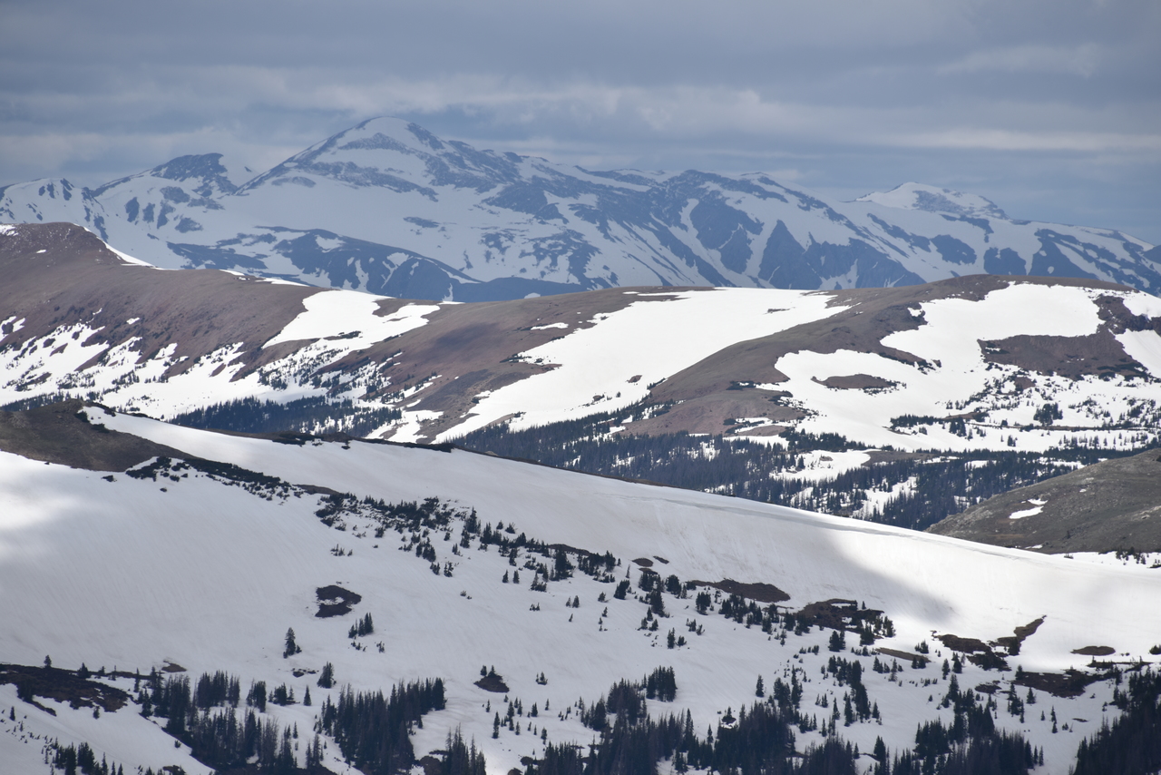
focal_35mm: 300
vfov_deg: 4.6
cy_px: 388
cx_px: 580
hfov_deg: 6.9
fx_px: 9677
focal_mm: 300
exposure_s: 1/640
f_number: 9
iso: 100
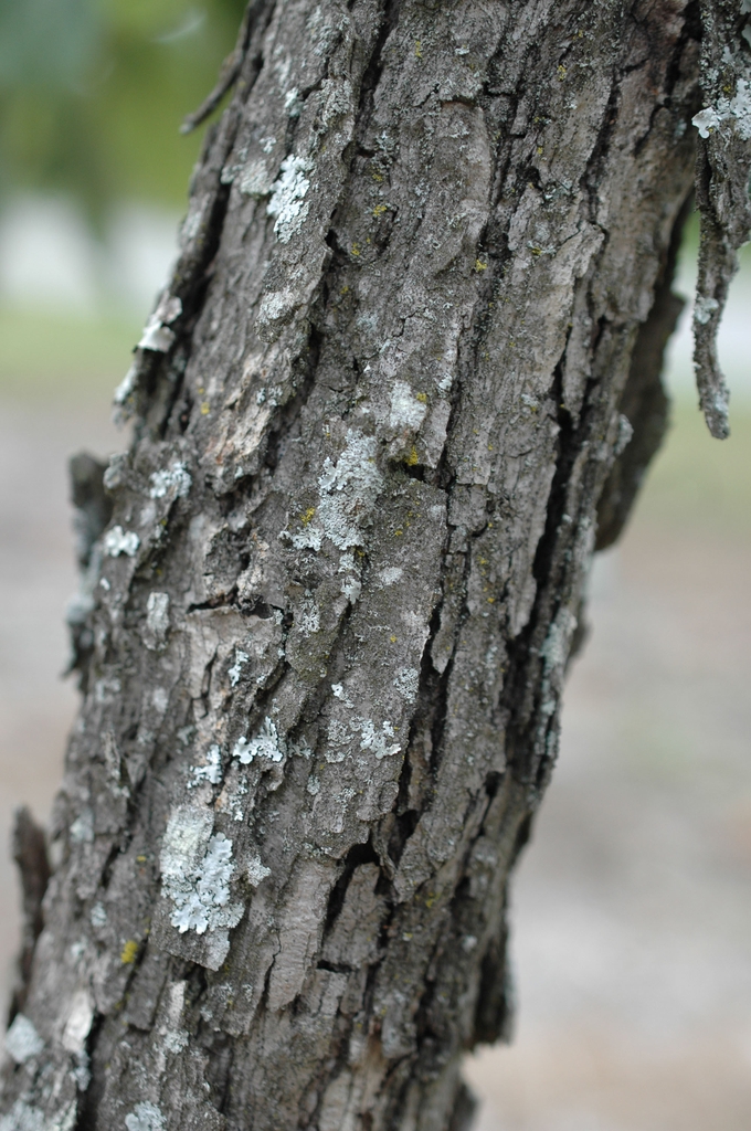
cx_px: 376
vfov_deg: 33.4
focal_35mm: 60
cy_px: 566
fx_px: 1882
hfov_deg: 22.6
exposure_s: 1/250
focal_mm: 40
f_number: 4
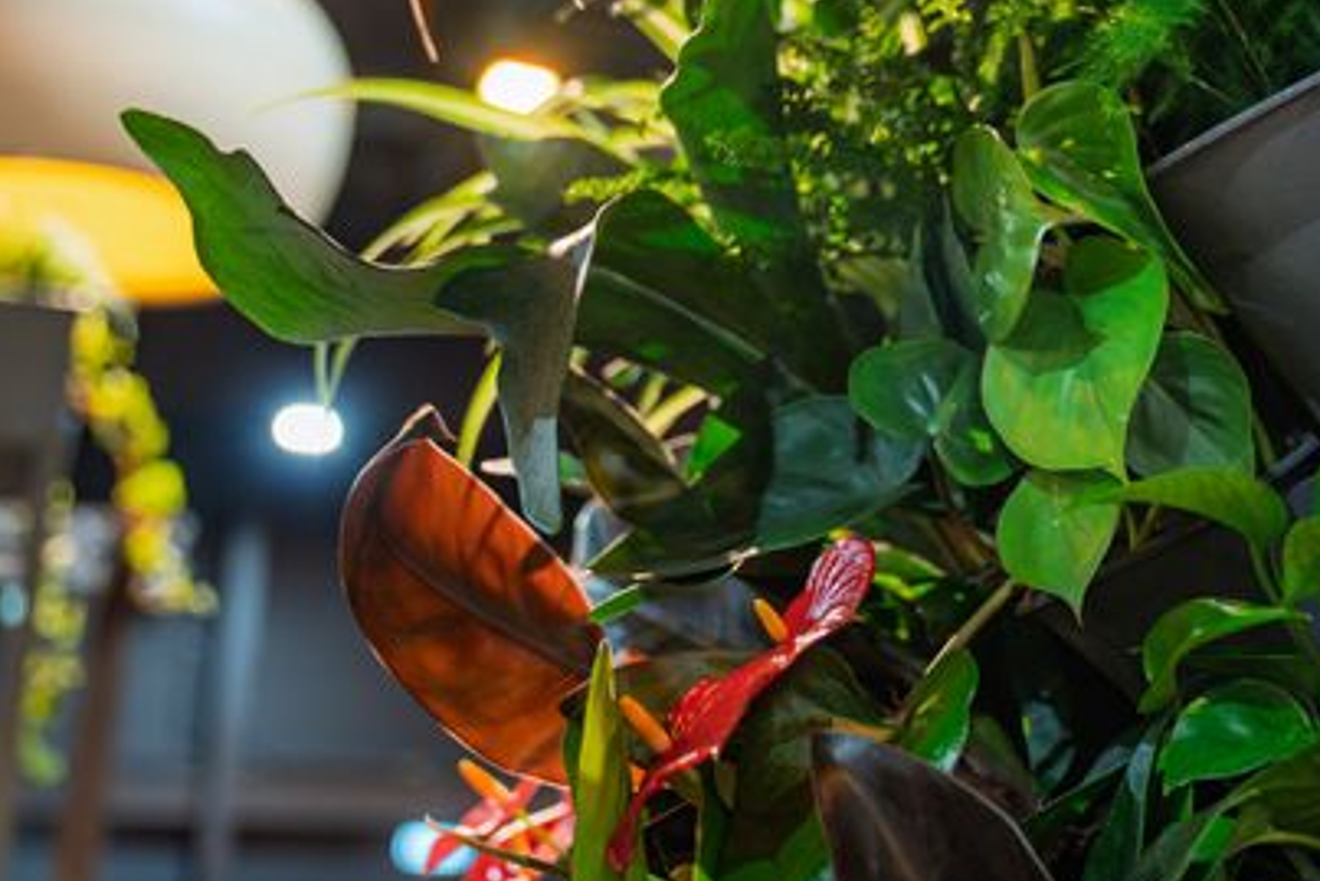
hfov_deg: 33.9
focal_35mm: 58
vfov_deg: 23.3
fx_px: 2127
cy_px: 272
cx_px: 966
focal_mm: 39
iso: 640
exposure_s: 1/60
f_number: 2.8
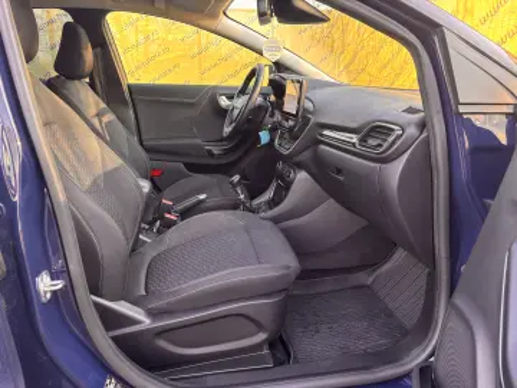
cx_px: 258
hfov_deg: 67.3
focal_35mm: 26
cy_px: 194
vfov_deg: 53.1
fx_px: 388
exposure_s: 1/93
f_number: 1.6
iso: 125
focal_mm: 5.96
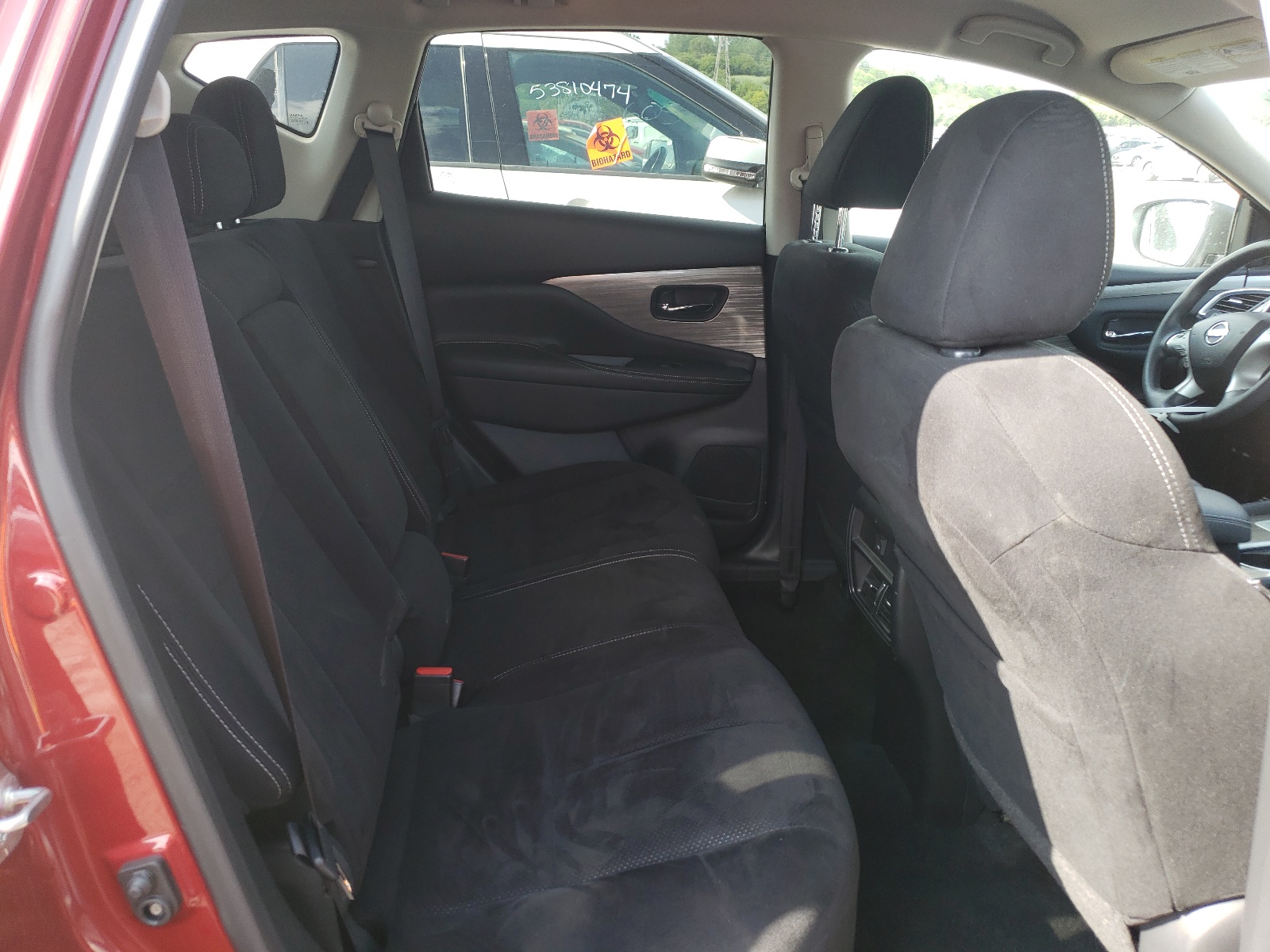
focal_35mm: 26
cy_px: 476
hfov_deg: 67.3
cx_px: 635
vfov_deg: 53.1
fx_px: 954
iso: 50
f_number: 1.5
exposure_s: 1/192
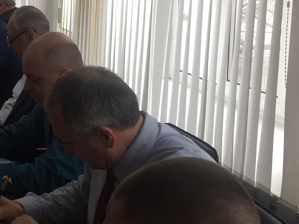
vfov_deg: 18.4
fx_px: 682
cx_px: -60
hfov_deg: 22.7
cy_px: 33
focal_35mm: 79
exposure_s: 1/50
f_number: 2.2
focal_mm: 4.15
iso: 40
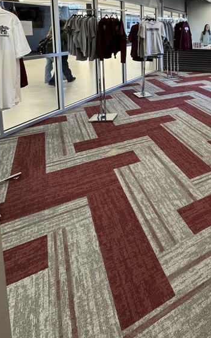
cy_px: 59
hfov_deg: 40.3
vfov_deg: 61.7
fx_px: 248
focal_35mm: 27
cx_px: 212
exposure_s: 1/60
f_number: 2.2
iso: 320
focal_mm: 2.22
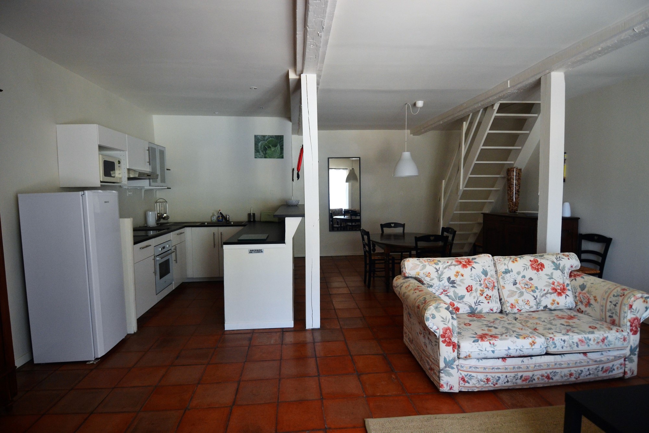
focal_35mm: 18
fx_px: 324
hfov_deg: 90.0
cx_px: 324
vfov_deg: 67.4
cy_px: 216
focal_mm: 12
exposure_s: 1/60
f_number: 4
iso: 640
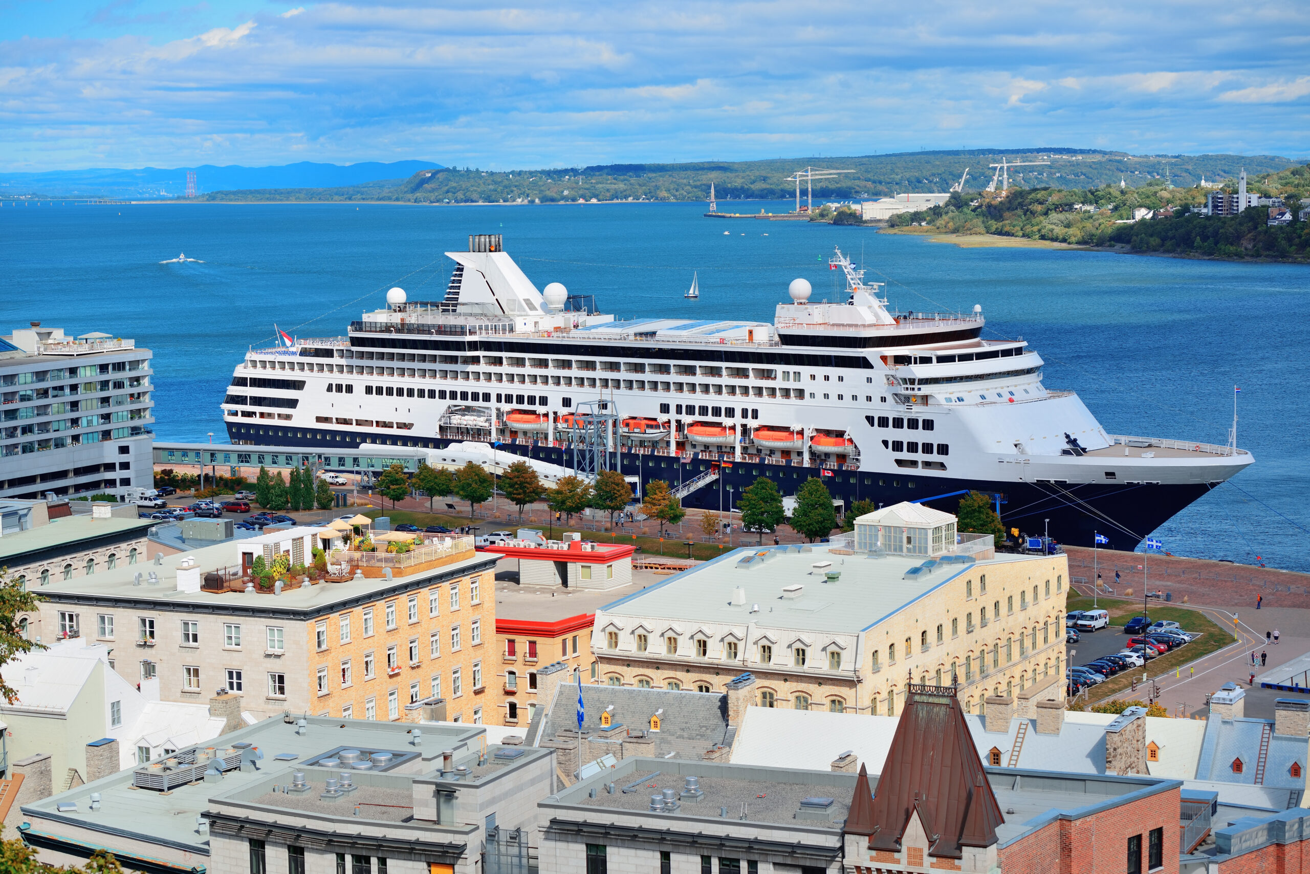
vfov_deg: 19.5
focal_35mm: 70
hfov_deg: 28.8
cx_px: 655
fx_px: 2548
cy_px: 437
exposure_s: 1/800
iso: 100
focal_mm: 70
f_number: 5
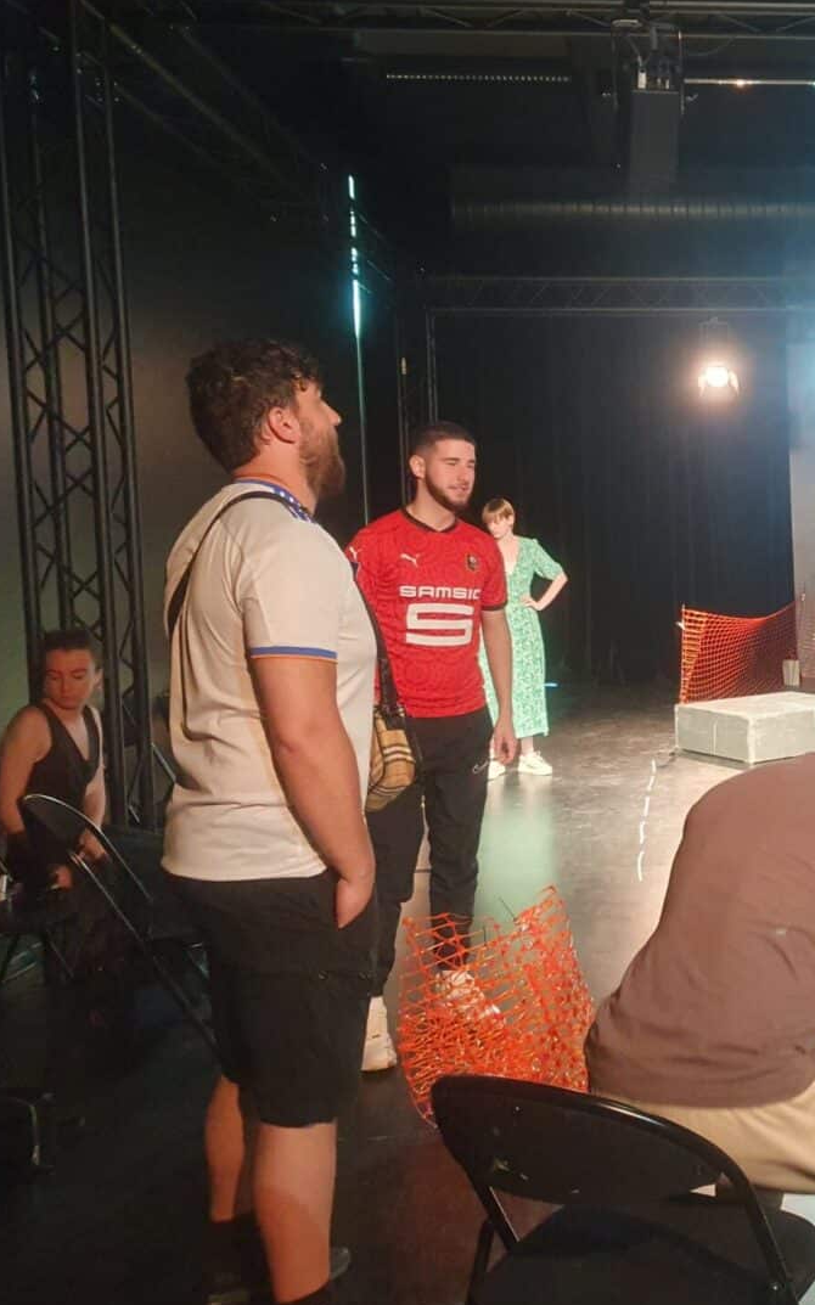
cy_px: 654
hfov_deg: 31.7
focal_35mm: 37
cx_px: 825
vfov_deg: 52.8
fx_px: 1316
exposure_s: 1/100
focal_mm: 4.32
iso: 400
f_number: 1.5
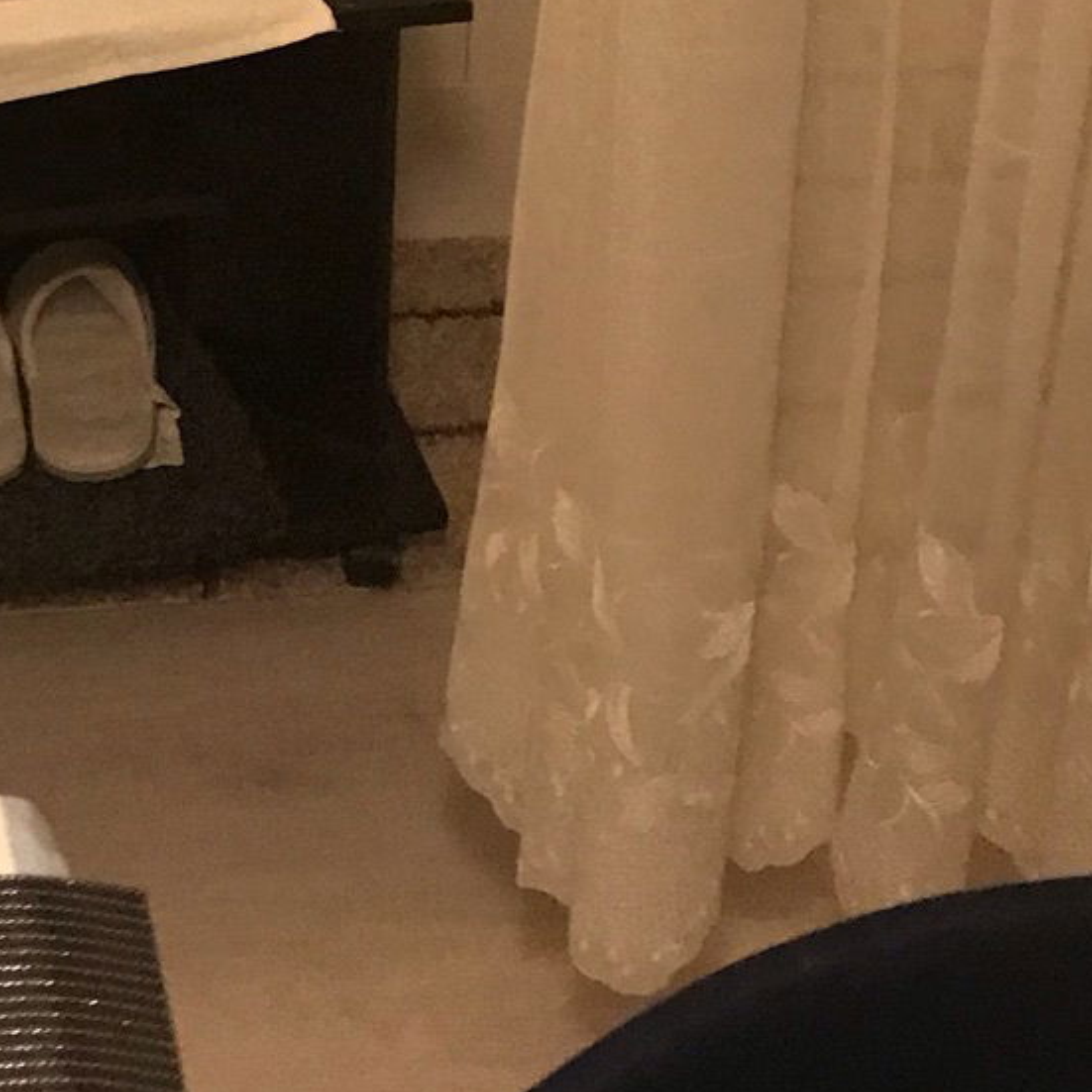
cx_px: -8
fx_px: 3284
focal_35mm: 92
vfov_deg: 17.5
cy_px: -404
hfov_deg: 18.4
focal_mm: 3.99
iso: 100
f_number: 1.8
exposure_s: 1/13
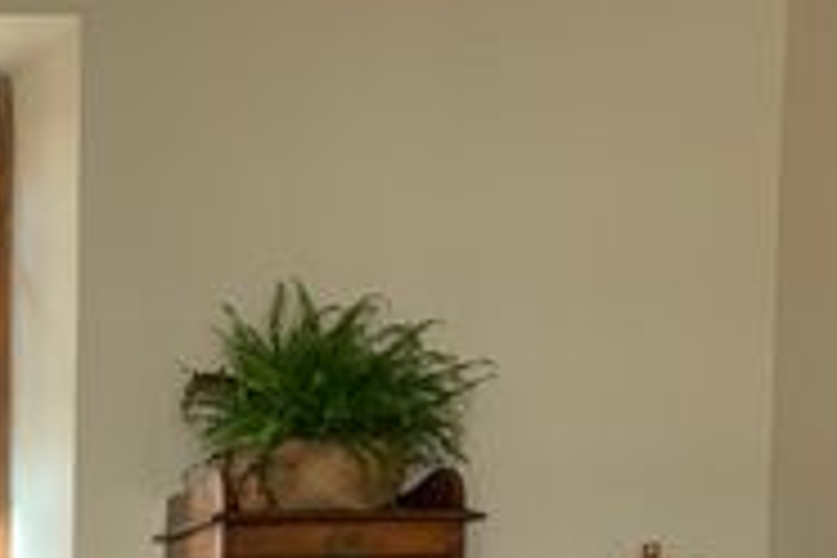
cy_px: 864
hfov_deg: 20.1
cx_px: -418
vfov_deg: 14.5
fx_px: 2023
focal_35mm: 87
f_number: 1.8
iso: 125
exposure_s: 1/50
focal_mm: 4.25
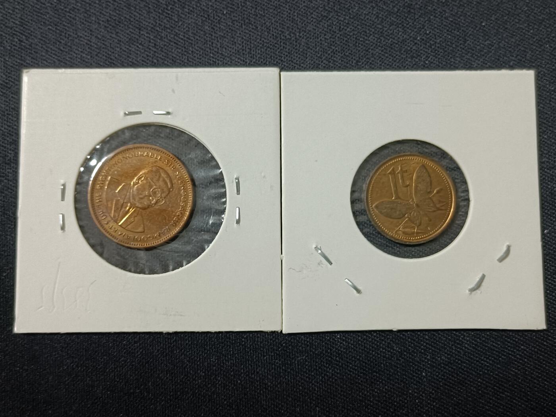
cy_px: 208
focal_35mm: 39
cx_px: 278
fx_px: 626
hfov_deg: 47.9
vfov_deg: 36.8
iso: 1478
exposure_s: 1/33.3
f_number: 1.8
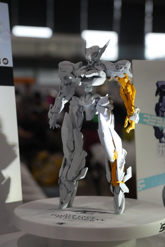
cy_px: 124
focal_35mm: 75
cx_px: 82
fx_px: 515
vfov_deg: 27.0
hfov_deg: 18.2
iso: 1250
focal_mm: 50
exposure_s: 1/160
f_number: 5
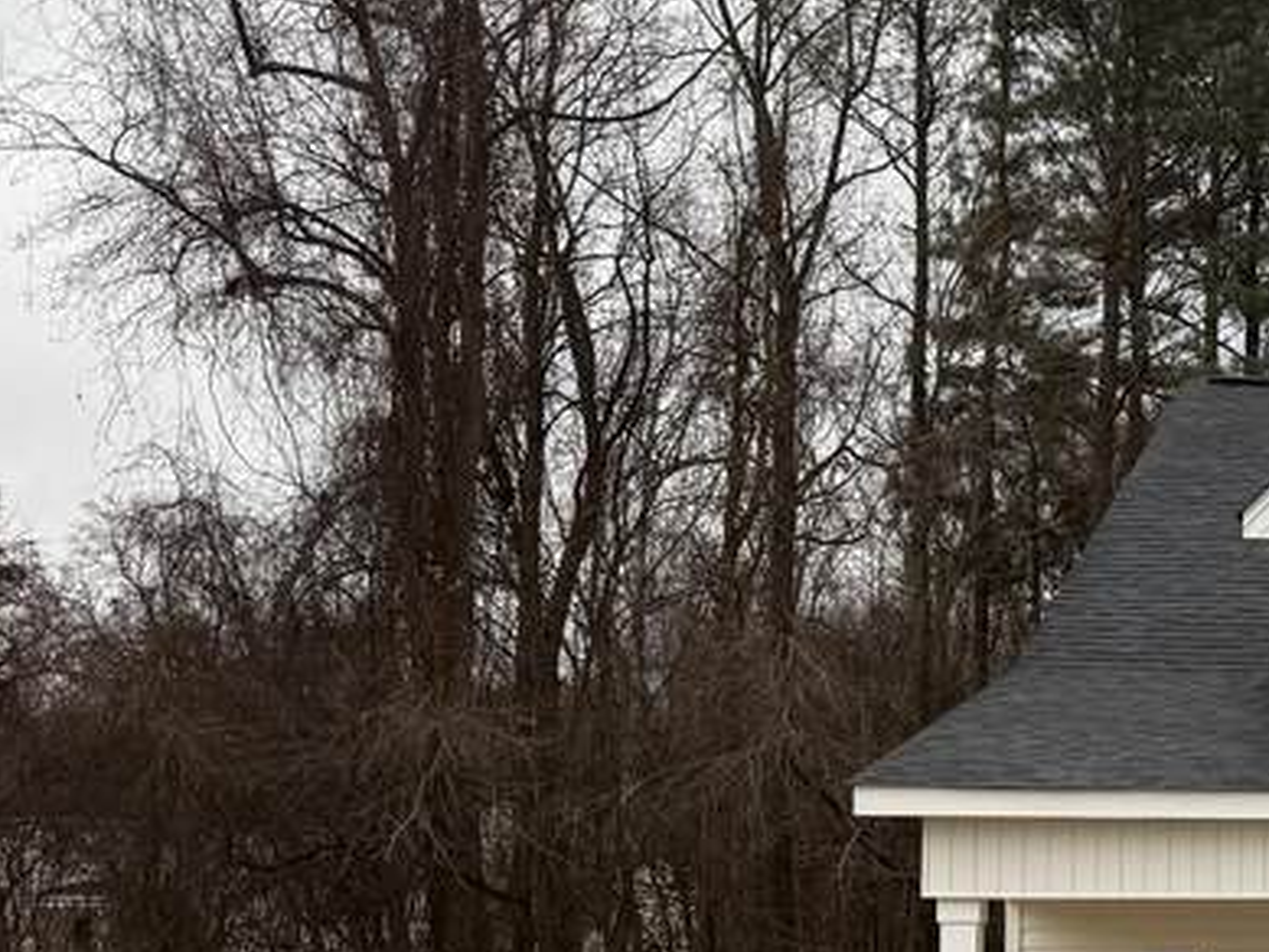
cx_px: 1948
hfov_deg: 20.7
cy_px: 812
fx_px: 2897
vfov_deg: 18.4
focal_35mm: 79
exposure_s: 1/347
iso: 80
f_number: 1.78
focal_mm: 6.76
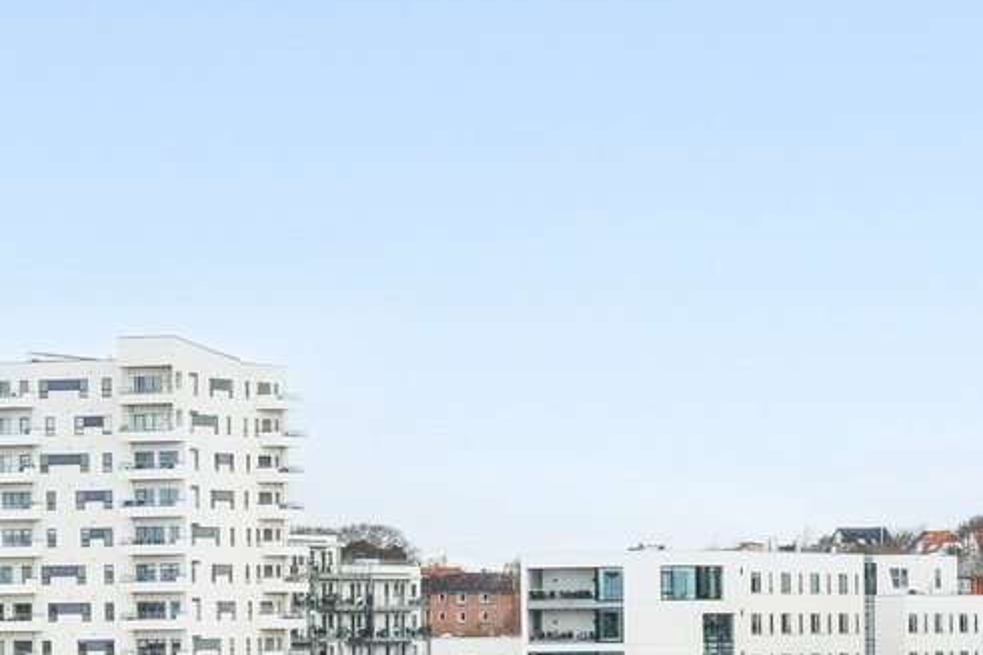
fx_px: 5841
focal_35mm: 214
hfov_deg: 9.6
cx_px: 569
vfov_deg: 6.4
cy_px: 803
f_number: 11
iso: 800
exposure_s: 1/320
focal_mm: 35
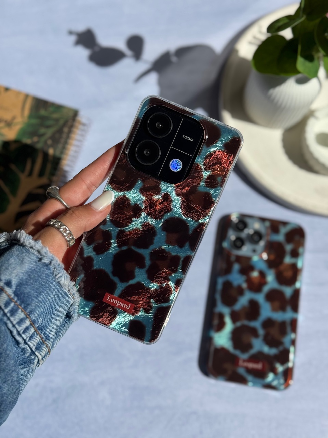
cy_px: 219
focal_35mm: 48
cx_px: 164
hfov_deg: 30.3
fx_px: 606
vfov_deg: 39.7
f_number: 1.78
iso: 64
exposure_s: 1/6410
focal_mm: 6.76
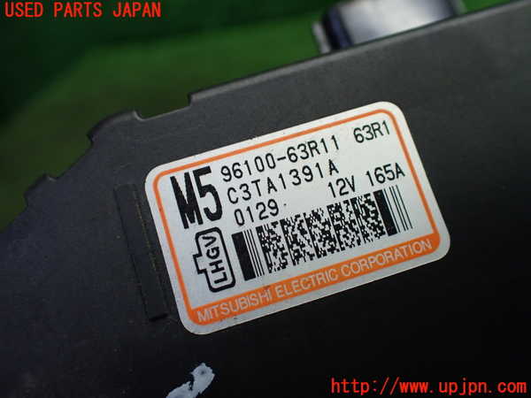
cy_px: 199
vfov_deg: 46.8
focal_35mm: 30
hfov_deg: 60.0
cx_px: 266
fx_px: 460
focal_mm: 5.4
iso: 320
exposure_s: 1/125
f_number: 2.3
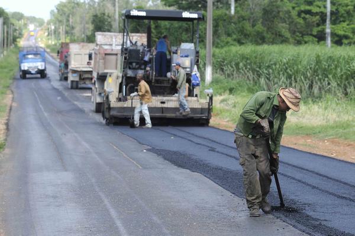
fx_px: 1655
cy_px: 118
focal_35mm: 168
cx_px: 178
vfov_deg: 8.2
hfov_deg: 12.2
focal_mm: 112
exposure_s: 1/500
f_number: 6.3
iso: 250
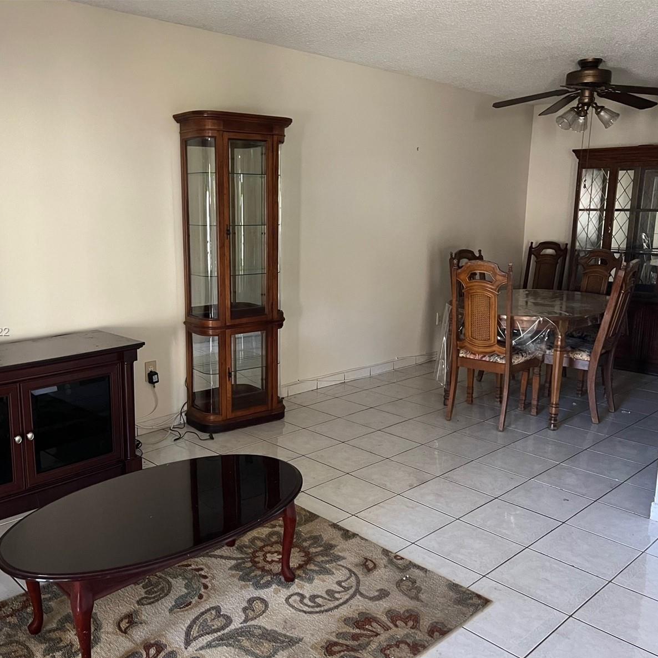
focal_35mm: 31
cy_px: 332
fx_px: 667
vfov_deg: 52.5
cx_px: 275
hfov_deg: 52.3
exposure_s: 1/60
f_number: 1.5
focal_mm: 5.7
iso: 500
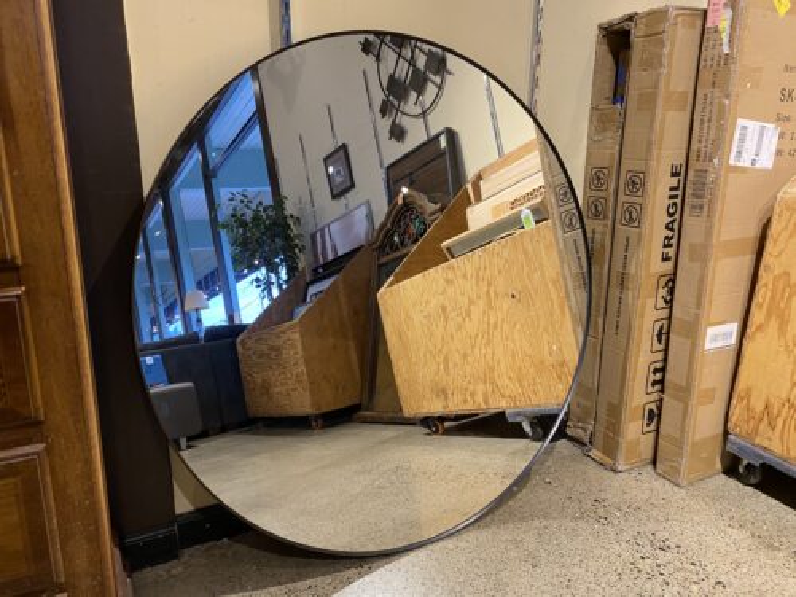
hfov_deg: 67.3
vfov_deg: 53.1
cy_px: 298
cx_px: 398
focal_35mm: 26
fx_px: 598
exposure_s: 1/60
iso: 200
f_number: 1.8
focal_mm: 4.25
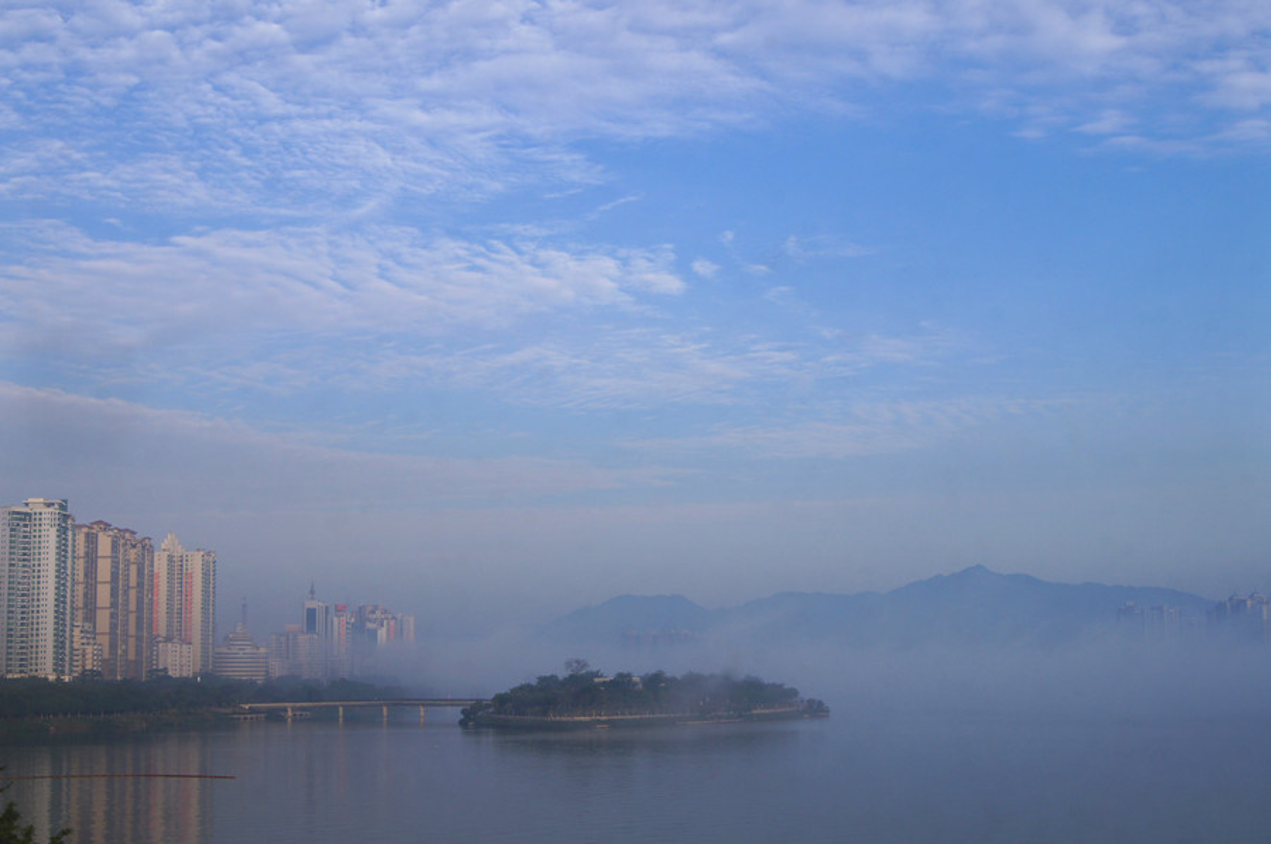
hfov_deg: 43.6
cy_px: 422
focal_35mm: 45
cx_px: 636
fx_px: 1587
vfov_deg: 29.8
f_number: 13
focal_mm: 30
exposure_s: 1/125
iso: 100
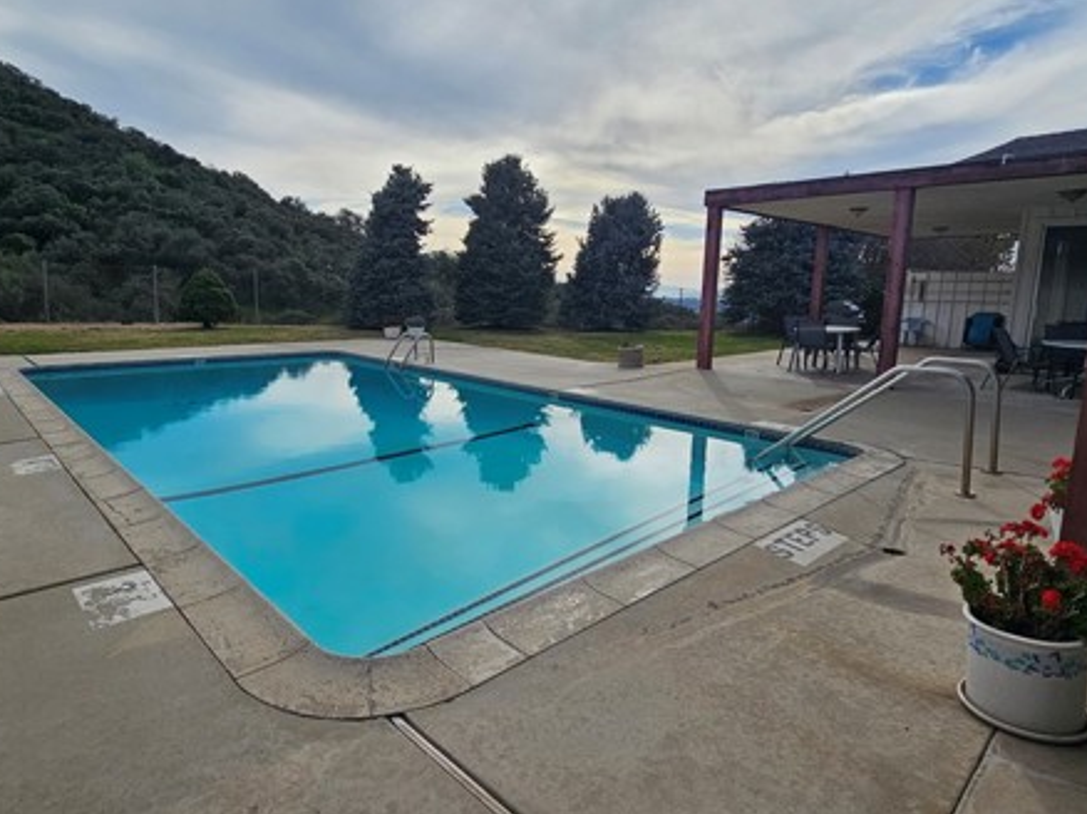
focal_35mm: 19
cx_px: 519
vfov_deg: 68.6
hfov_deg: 84.6
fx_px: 596
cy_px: 382
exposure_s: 1/3747
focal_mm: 2.2
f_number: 2.2
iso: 50
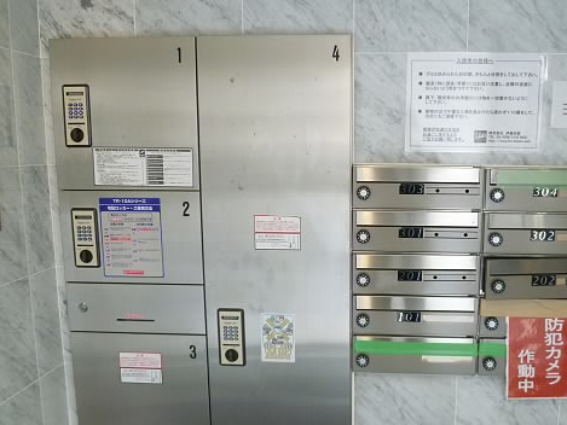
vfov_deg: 44.1
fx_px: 524
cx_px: 359
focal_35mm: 32
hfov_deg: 56.0
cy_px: 233
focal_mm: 4.5
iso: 400
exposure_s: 1/30
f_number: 2.8
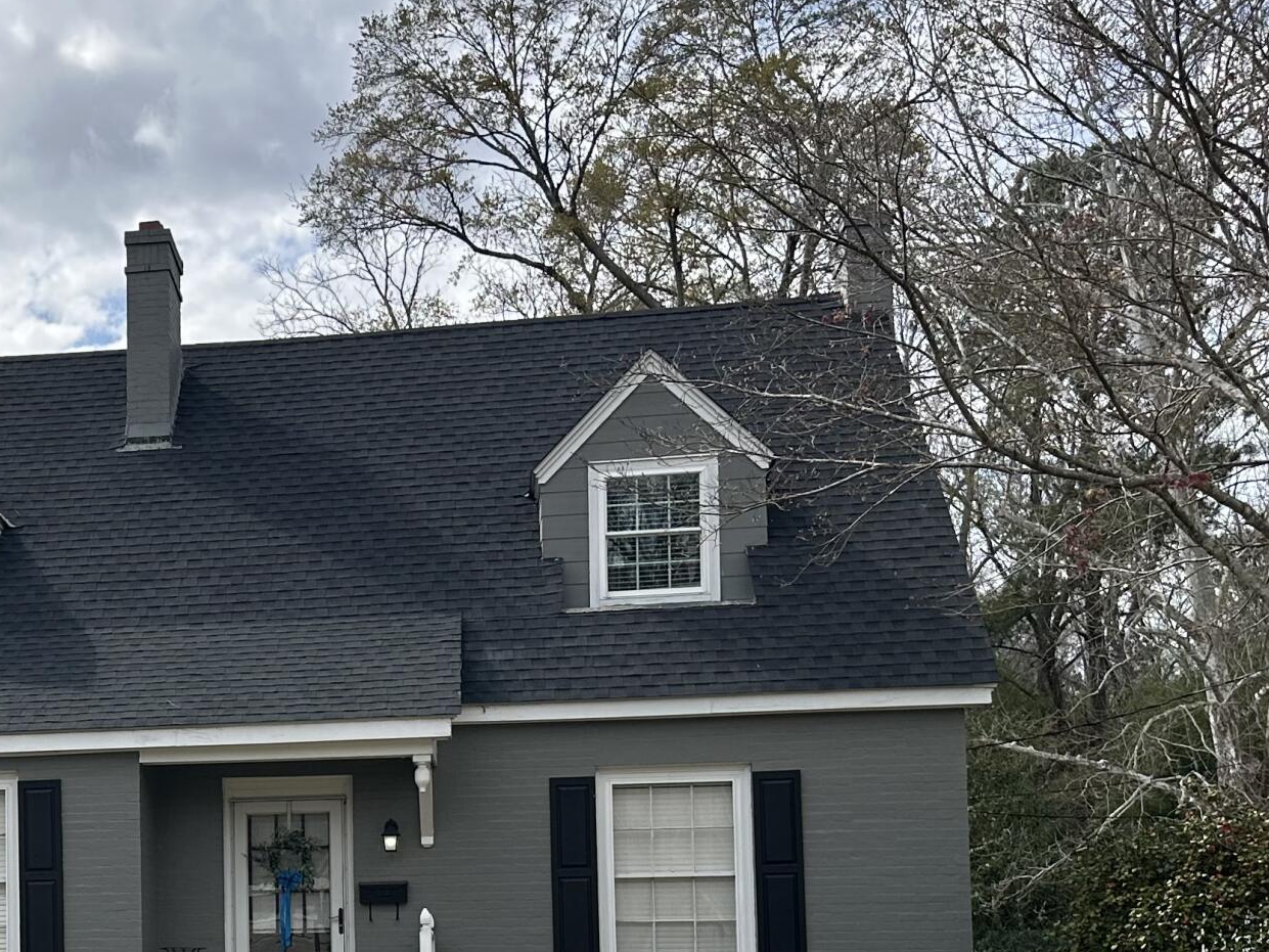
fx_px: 2126
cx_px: 88
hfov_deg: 31.4
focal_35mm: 58
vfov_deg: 24.4
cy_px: 881
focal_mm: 6.86
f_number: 1.78
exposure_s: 1/3356
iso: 80
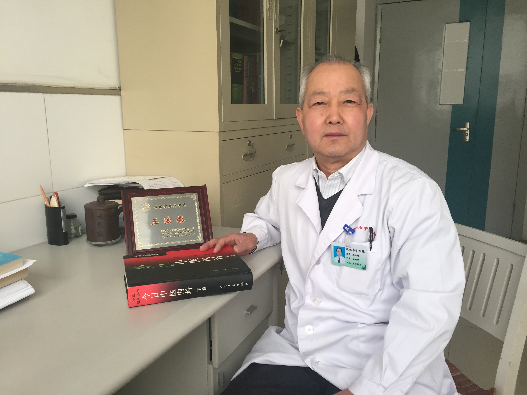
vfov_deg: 48.2
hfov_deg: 61.7
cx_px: 264
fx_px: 442
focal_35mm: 29
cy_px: 198
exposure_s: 1/30
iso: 64
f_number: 2.2
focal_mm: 4.15
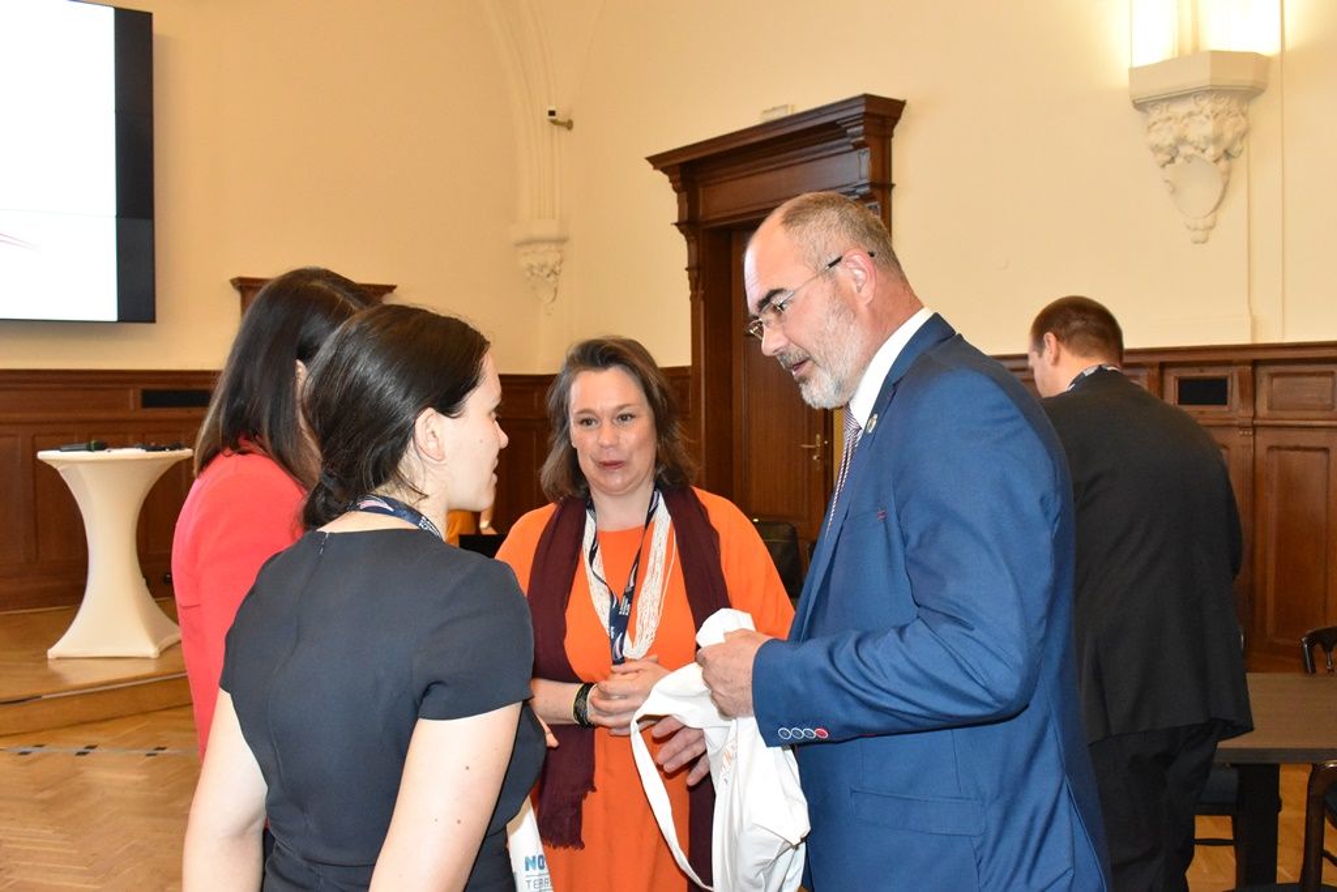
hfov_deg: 57.2
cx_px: 668
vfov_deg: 40.0
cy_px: 446
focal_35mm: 33
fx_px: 1226
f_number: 8
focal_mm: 22
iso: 5600
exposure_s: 1/60
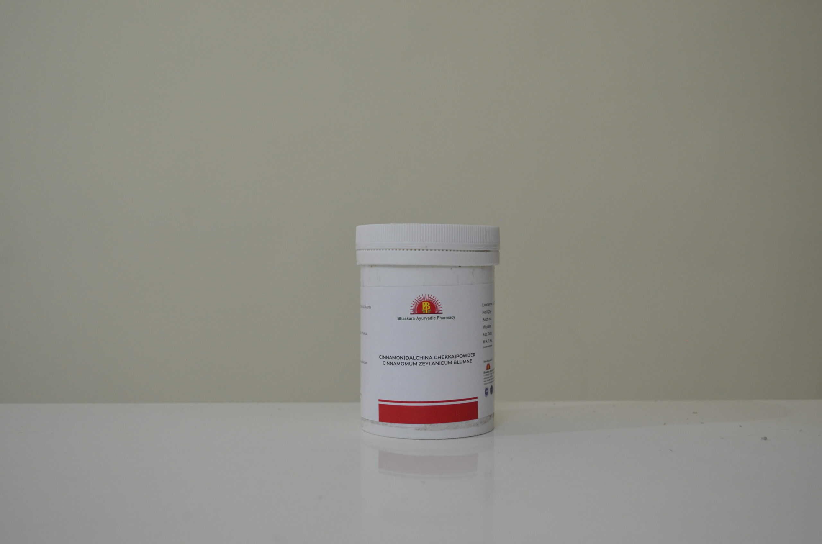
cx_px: 411
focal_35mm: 39
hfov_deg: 49.6
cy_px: 272
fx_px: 889
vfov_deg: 34.1
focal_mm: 26
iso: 800
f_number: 4.2
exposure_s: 1/40
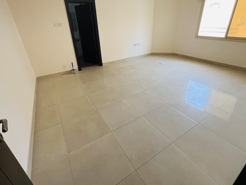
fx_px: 114
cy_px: 77
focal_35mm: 16
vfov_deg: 77.5
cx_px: 122
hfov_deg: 94.4
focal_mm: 1.57
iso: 160
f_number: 1.8
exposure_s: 1/99
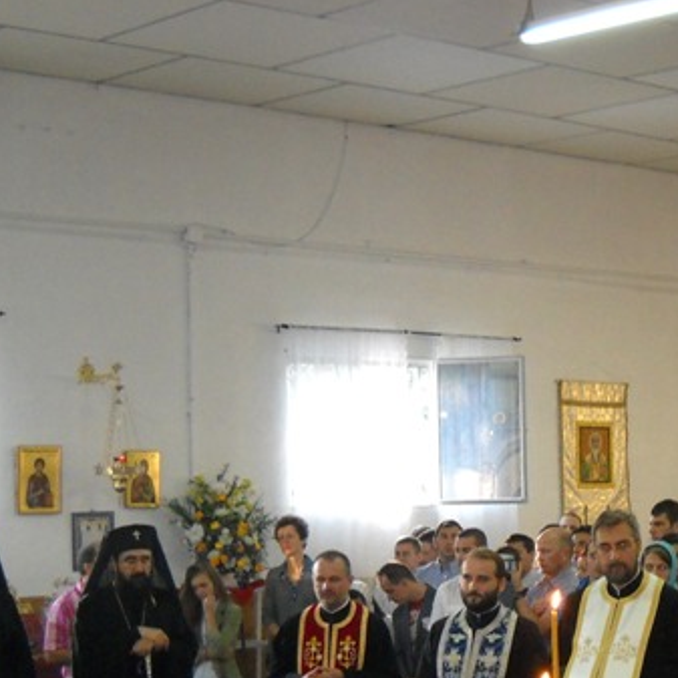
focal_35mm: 86
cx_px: 686
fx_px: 1906
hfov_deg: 19.6
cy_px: 583
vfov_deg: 19.9
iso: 400
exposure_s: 1/30
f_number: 3.1
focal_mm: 6.72
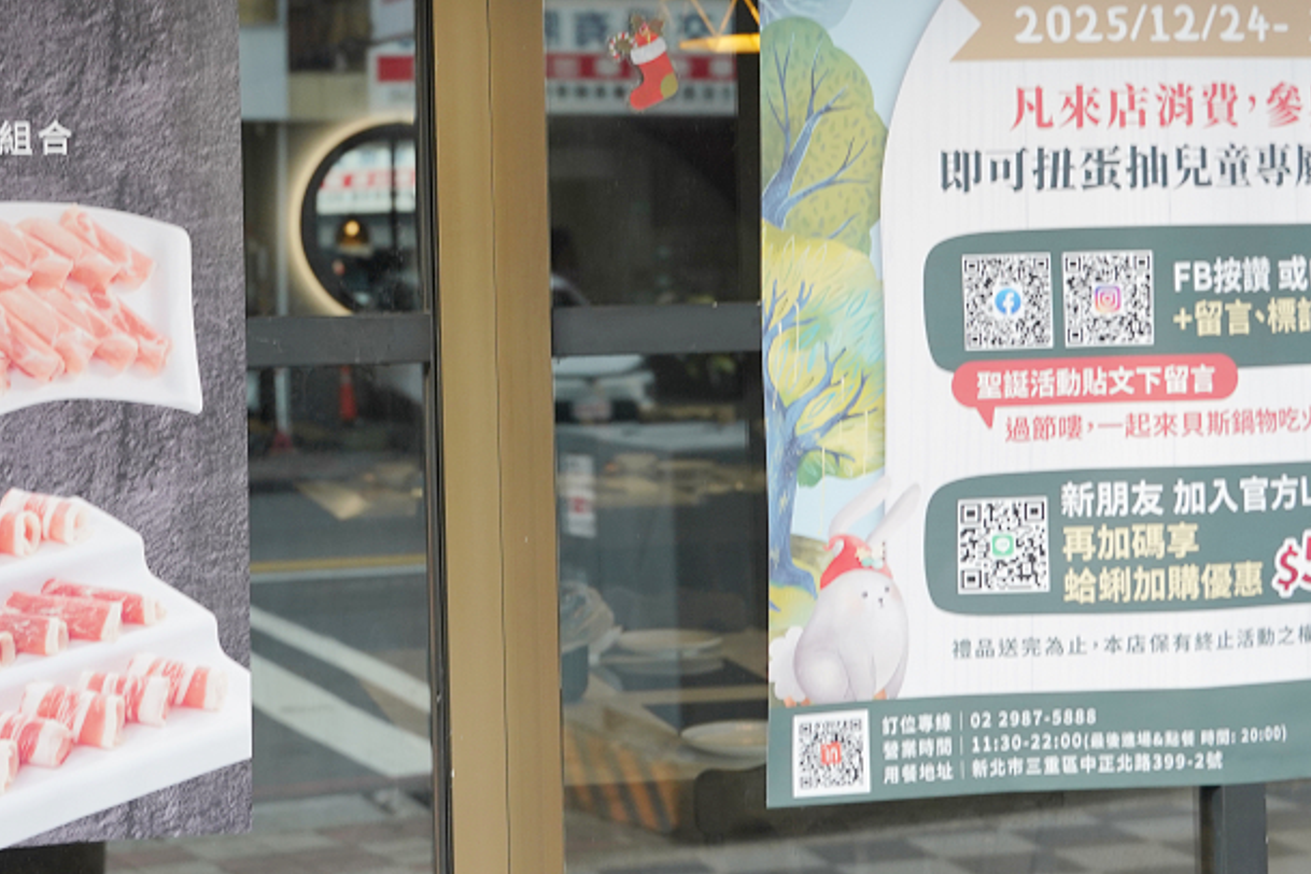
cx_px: 474
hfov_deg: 29.1
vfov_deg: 19.5
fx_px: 2513
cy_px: 179
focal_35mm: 69
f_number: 4
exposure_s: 1/160
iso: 500
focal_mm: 35
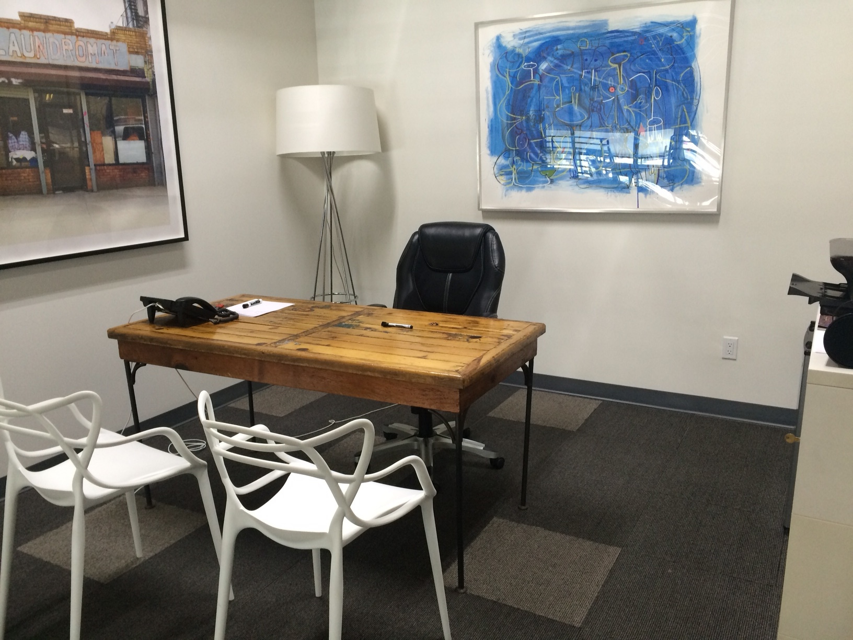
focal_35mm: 29
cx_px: 426
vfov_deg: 48.2
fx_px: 715
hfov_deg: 61.7
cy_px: 320
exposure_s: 1/30
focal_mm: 4.15
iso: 100
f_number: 2.2
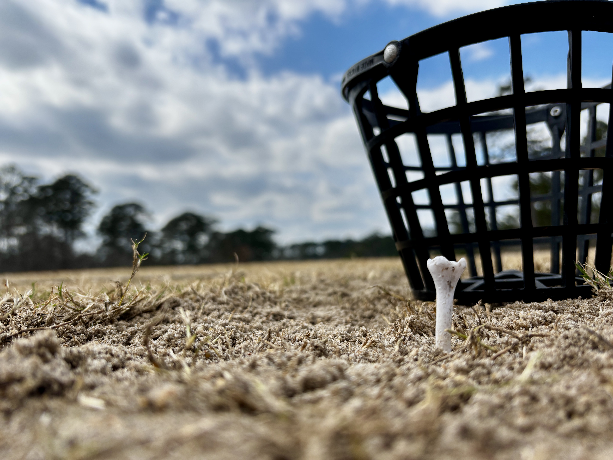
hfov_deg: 67.3
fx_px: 460
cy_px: 230
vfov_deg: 53.1
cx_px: 306
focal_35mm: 26
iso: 50
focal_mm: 5.96
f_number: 1.6
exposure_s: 1/2193
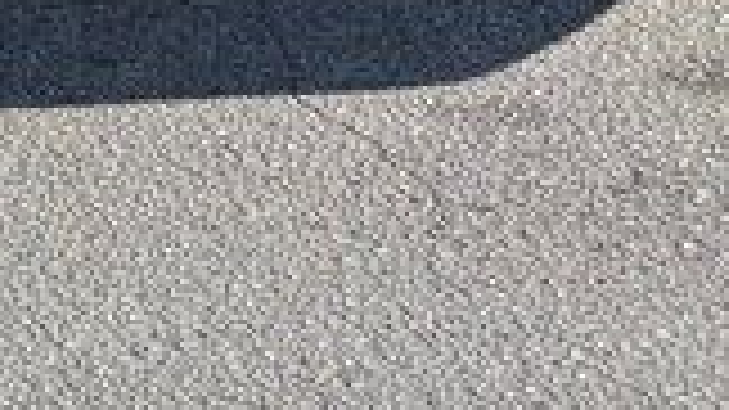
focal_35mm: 165
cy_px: -455
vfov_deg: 7.0
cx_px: -1170
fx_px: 3188
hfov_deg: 10.6
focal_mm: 6.76
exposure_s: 1/2907
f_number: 1.78
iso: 100
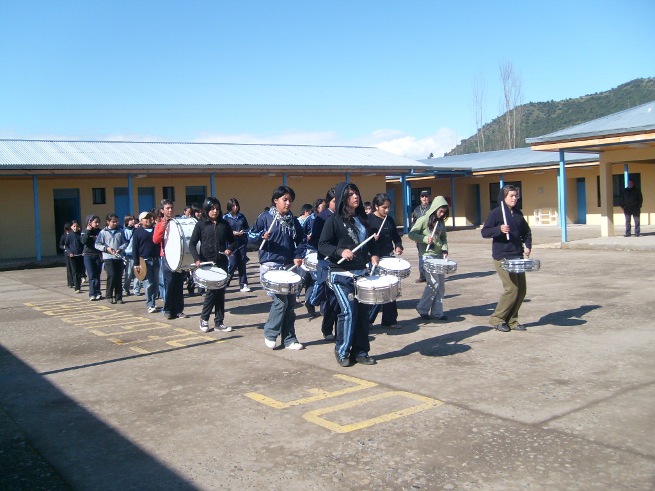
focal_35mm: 35
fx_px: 662
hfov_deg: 52.6
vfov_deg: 40.7
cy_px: 246
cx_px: 328
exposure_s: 1/250
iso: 80
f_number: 7.1
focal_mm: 5.8
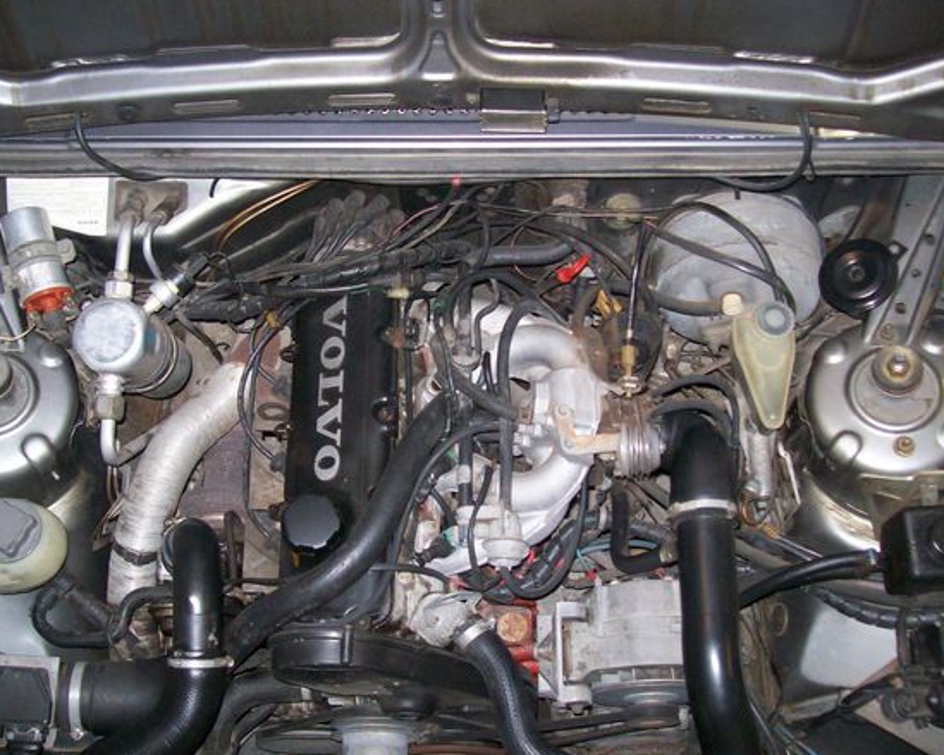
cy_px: 402
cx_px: 438
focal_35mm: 41
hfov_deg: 44.8
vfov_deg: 36.5
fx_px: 1145
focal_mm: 6
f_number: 2.7
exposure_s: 1/64
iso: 200
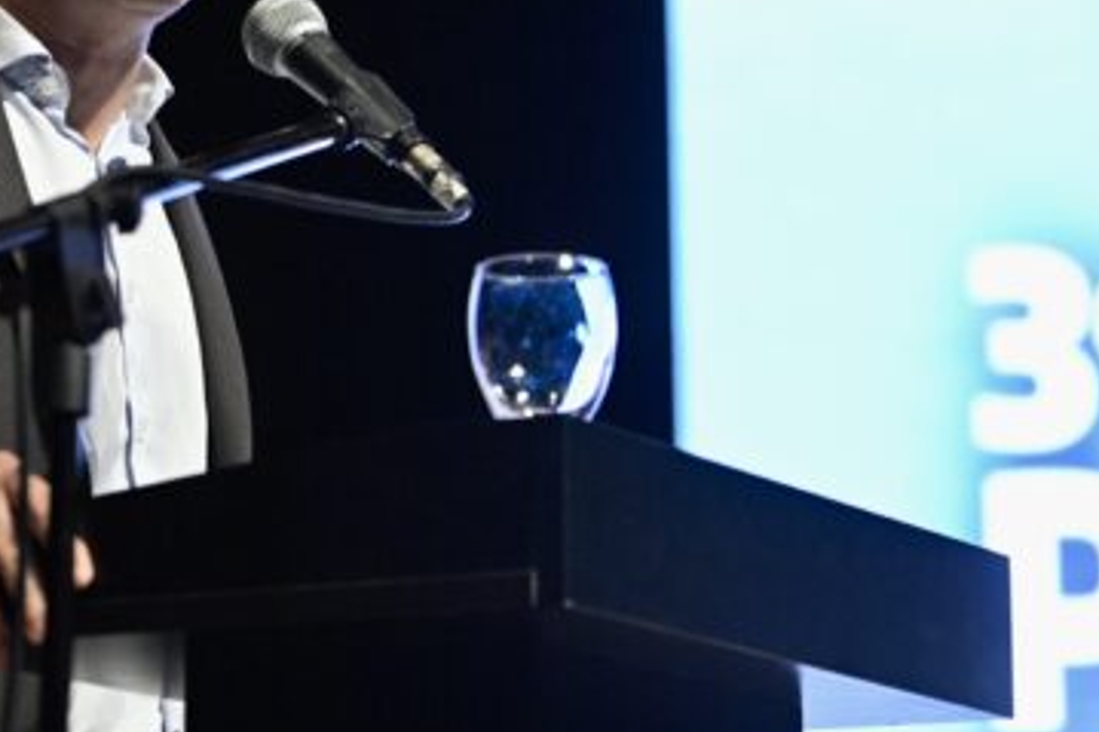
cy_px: 164
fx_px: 4760
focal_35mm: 156
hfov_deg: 13.2
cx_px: 566
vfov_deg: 8.8
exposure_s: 1/160
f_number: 3.2
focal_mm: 70
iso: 2000
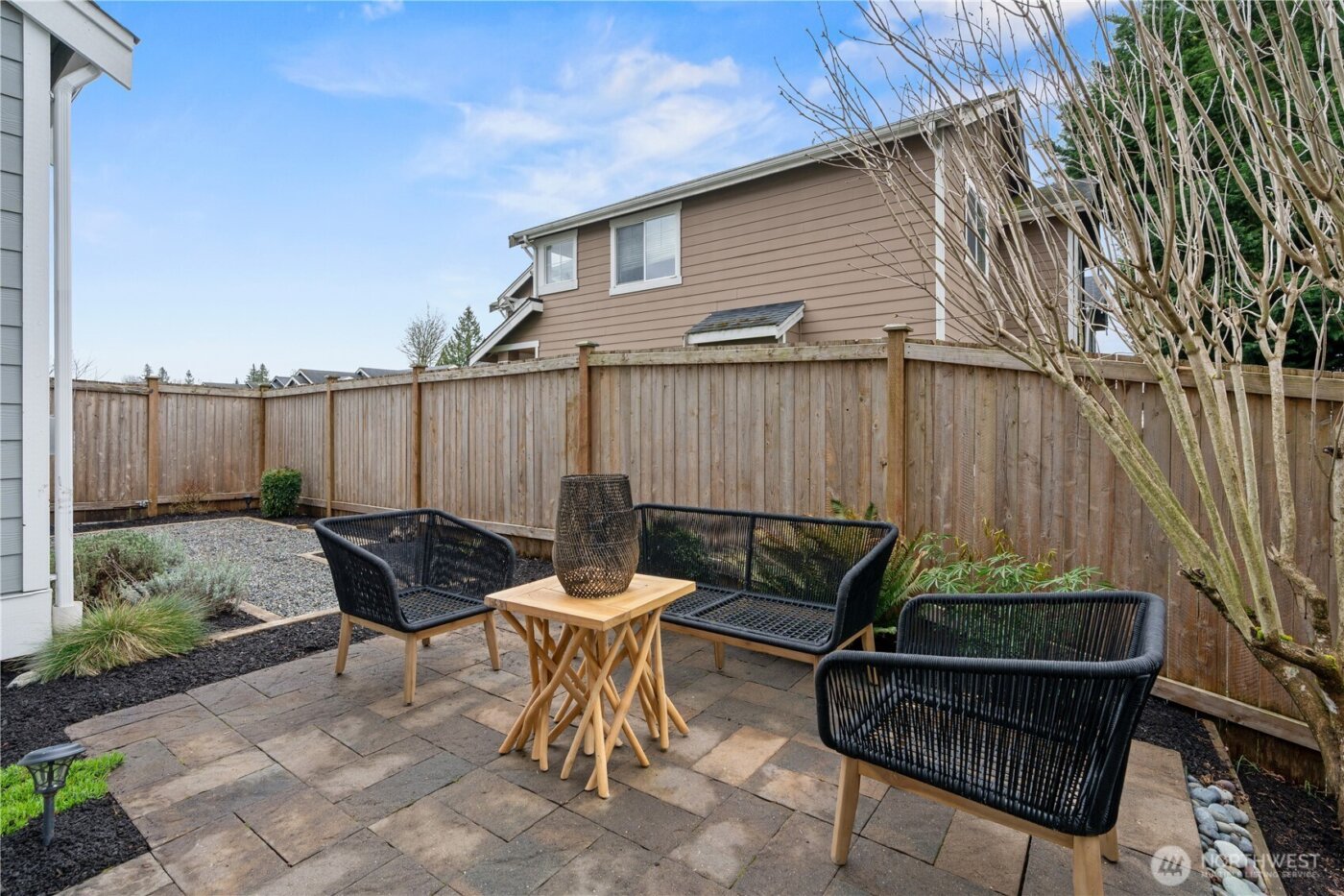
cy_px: 448
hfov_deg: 96.7
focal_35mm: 16
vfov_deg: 73.7
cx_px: 672
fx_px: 597
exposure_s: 1/15
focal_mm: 16
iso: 320
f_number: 9
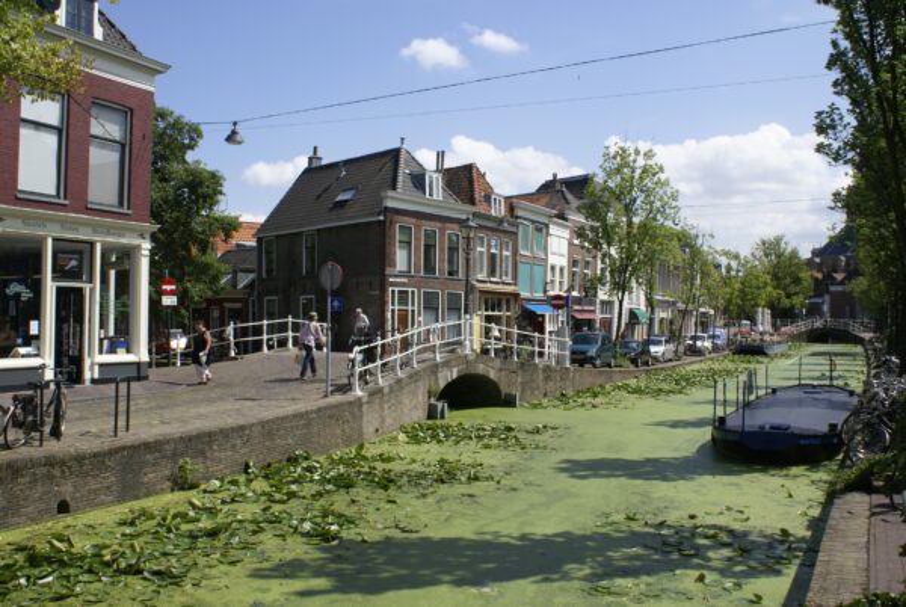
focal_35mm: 33
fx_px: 832
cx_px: 453
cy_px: 304
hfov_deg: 57.2
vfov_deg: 40.1
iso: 100
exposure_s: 1/160
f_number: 10
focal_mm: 22
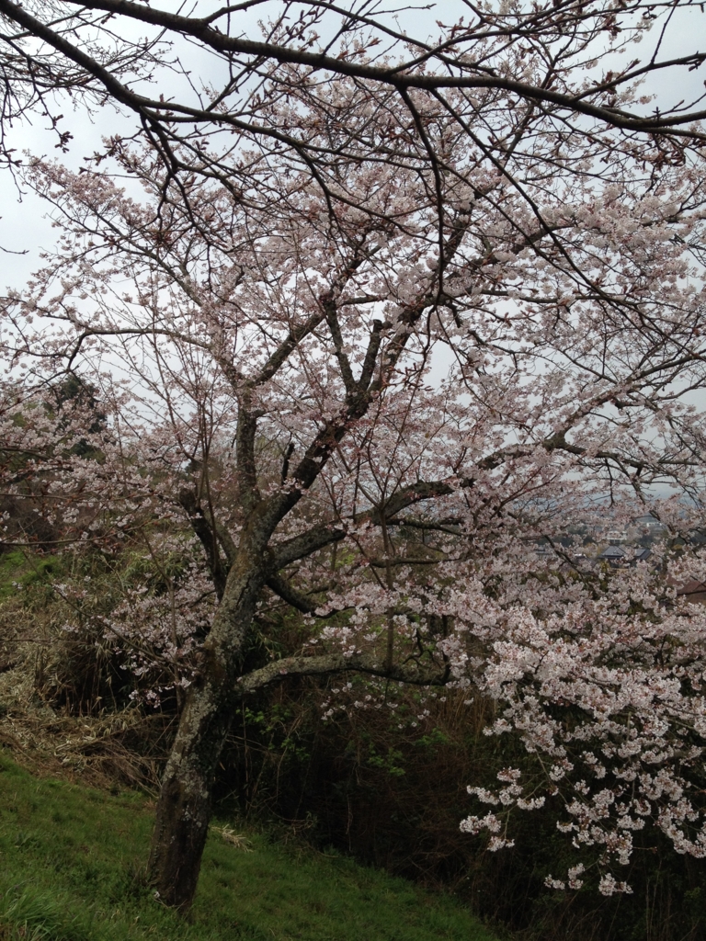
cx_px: 353
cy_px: 470
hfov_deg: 40.7
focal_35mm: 35
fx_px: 952
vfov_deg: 52.6
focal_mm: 4.28
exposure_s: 1/1783
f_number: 2.4
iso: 50
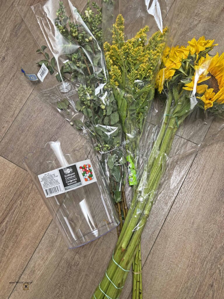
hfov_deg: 53.1
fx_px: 224
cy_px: 150
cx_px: 112
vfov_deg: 67.3
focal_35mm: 26
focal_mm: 5.7
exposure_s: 1/139
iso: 64
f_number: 1.5
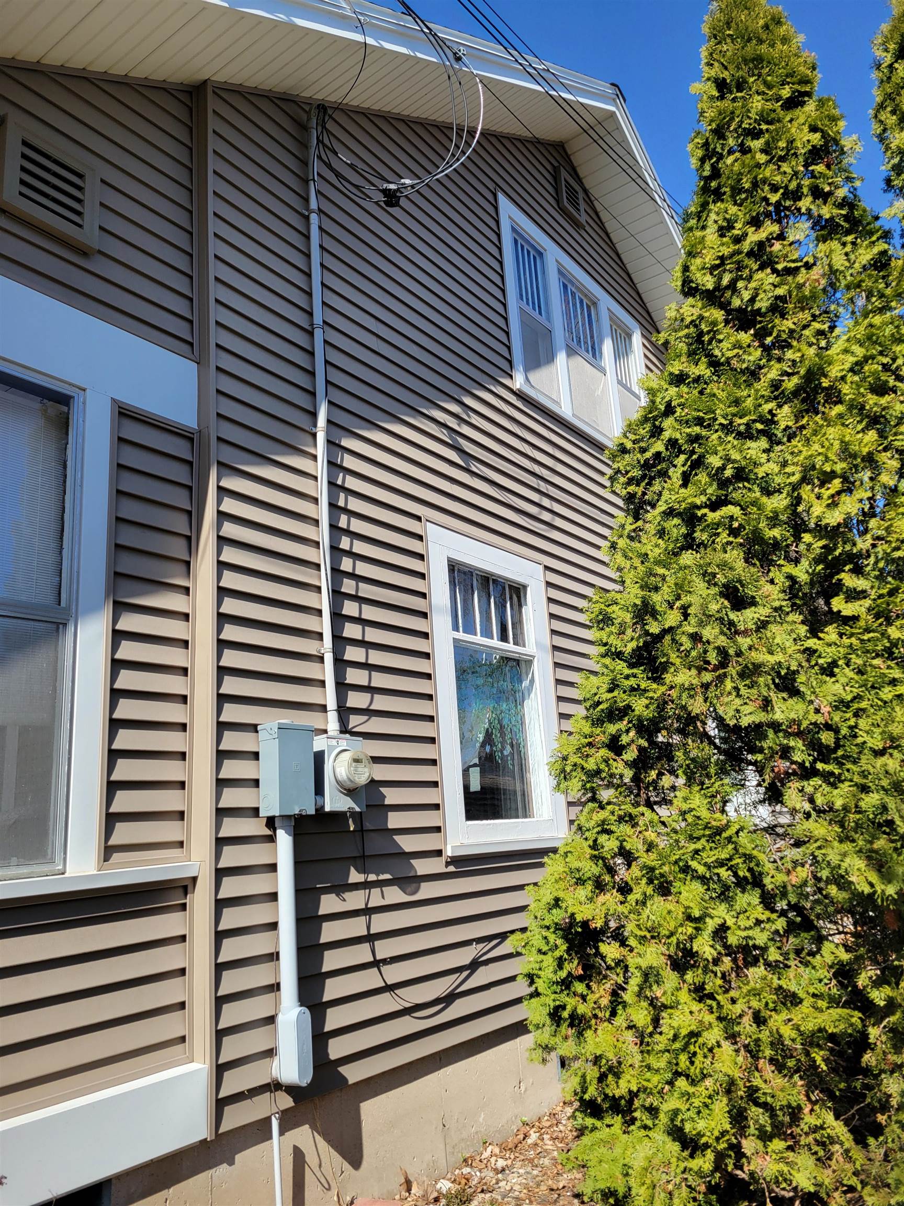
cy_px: 603
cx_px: 452
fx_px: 905
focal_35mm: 26
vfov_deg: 67.3
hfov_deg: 53.1
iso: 40
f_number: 1.8
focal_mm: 5.4
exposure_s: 1/1632
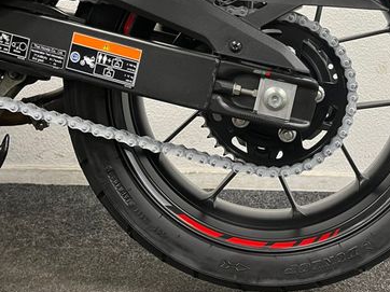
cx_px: 259
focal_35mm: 46
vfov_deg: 30.7
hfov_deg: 40.8
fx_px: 518
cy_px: 56
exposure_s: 1/50
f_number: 1.6
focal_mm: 5.1
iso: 200
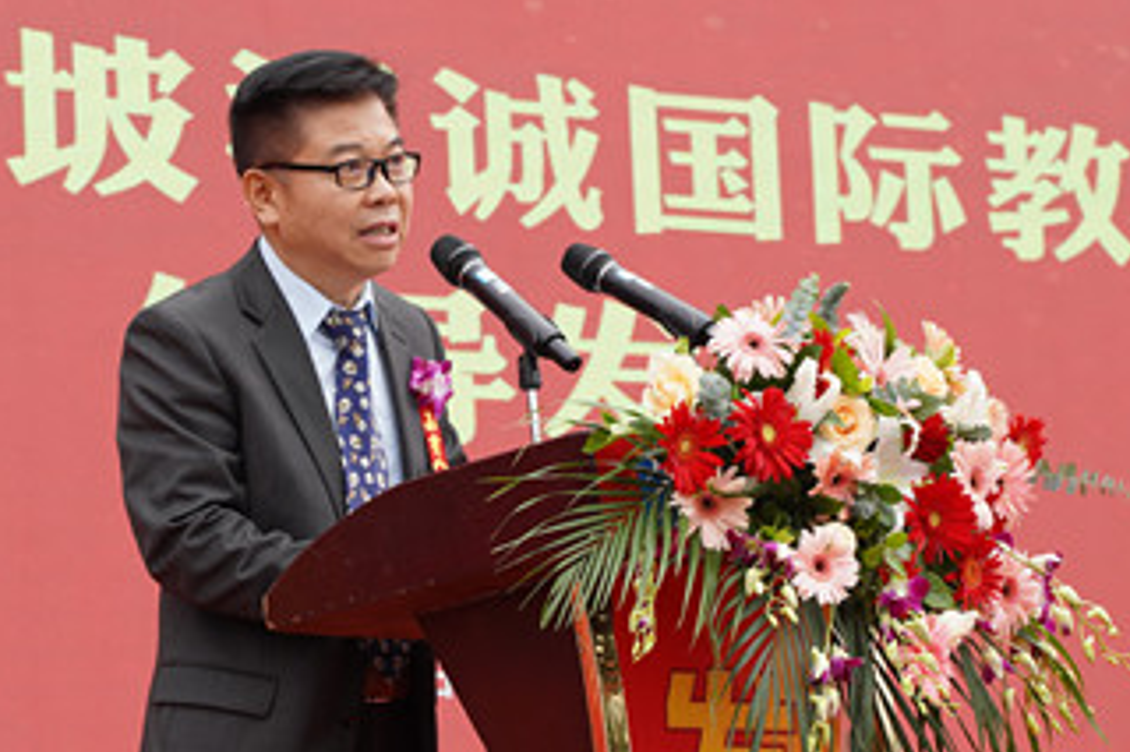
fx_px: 5521
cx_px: 403
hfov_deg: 11.7
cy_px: 222
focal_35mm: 176
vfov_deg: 7.8
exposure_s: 1/200
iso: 100
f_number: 6.3
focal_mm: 75
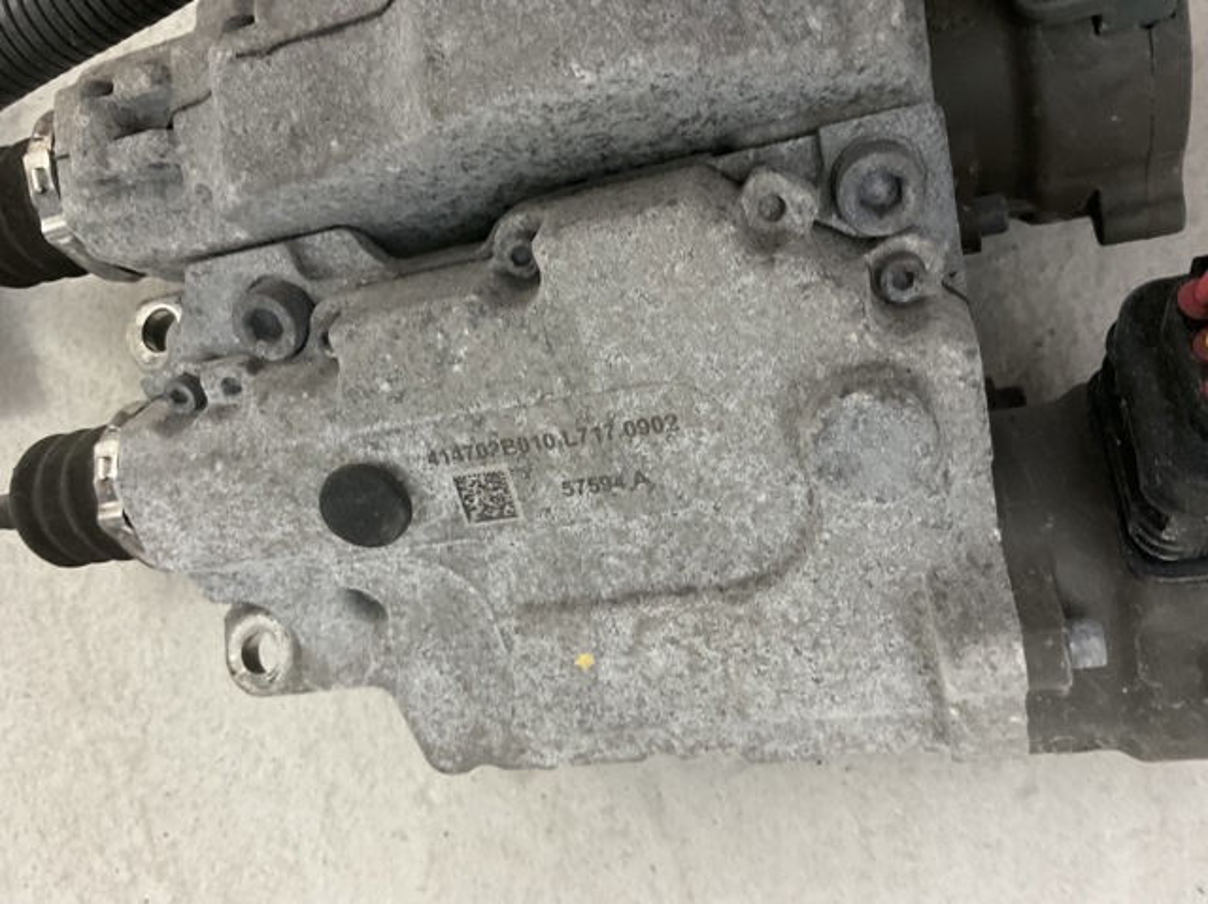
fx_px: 1011
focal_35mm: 29
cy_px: 452
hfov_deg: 61.7
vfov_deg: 48.2
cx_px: 604
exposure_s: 1/33
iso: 250
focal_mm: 3
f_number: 1.8
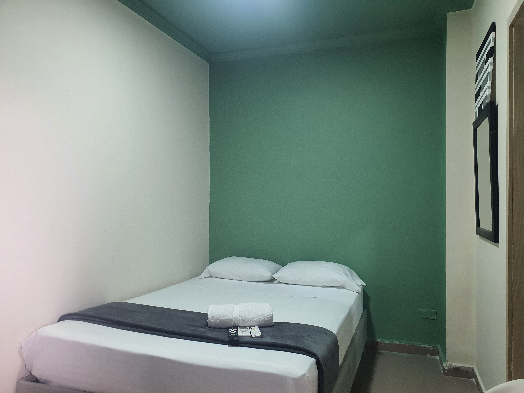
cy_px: 196
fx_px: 394
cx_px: 262
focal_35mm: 26
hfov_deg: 67.3
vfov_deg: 53.1
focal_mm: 4.3
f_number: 2.4
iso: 250
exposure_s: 1/40
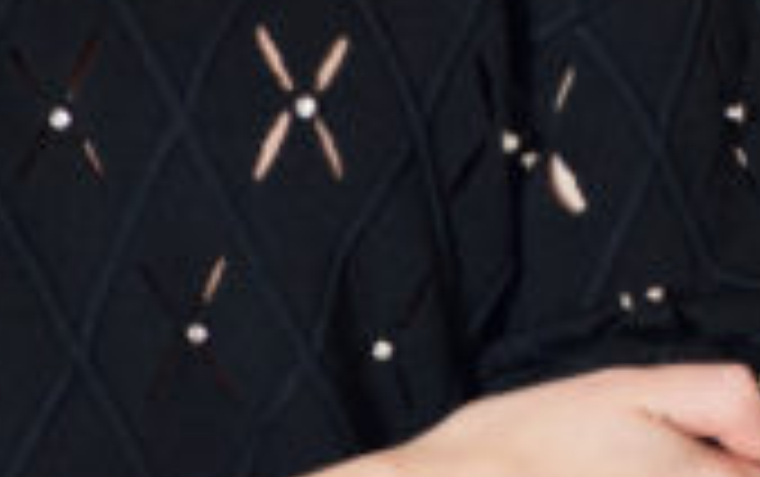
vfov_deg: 4.3
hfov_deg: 6.8
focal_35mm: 308
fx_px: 6386
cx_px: 90
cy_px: 396
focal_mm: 50
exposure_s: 1/80
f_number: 4.5
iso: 200
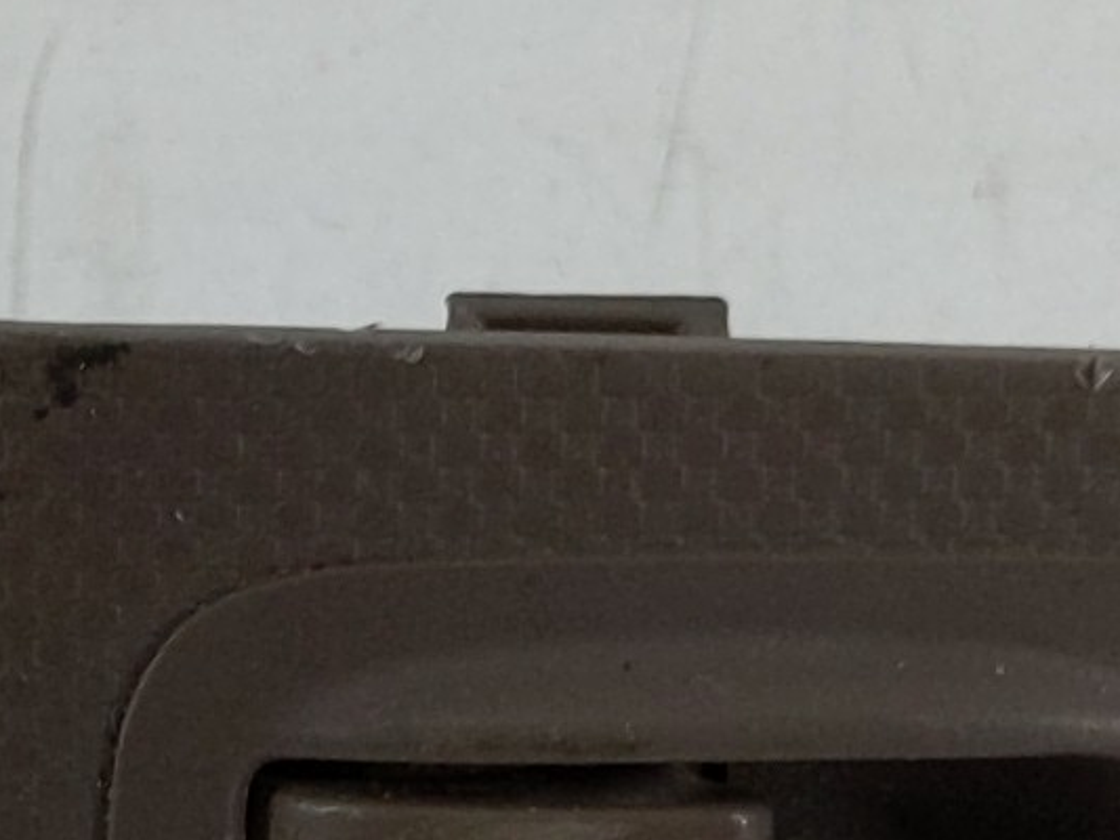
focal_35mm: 189
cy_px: 1630
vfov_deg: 7.6
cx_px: -189
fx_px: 6116
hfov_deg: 10.3
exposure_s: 1/111
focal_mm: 4.38
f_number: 1.73
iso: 55
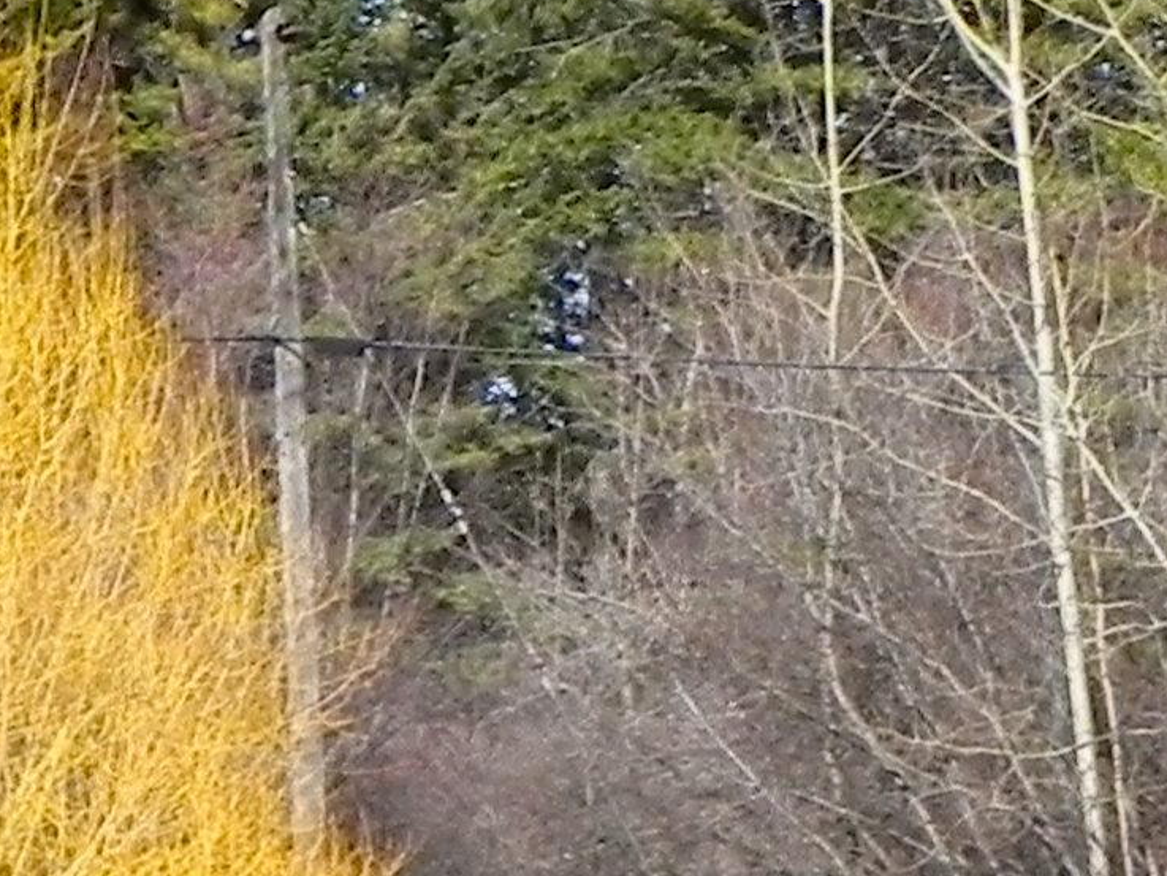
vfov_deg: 5.2
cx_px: -1197
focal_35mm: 287
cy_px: 952
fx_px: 9677
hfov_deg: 6.7
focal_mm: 10.3
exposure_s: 1/370
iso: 160
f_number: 7.1
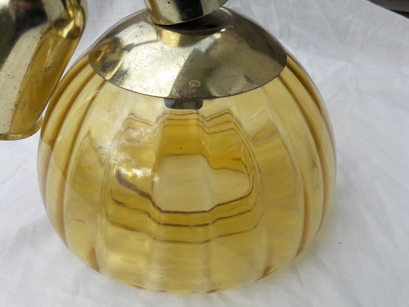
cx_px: 204
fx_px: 331
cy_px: 154
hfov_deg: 63.4
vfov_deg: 49.7
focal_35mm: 28
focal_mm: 3.7
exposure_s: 1/402
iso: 40
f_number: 1.9
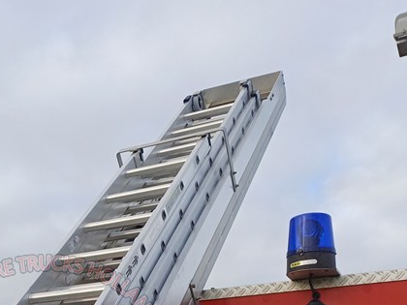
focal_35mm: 61
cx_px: 39
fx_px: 717
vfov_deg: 22.2
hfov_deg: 30.3
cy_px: 366
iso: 50
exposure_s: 1/404
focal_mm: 4.65
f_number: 1.8
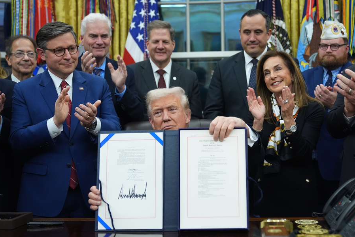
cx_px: 198
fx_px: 562
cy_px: 126
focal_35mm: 57
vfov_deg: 23.8
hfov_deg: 35.0
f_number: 2.8
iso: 5000
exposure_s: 1/200
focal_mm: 50
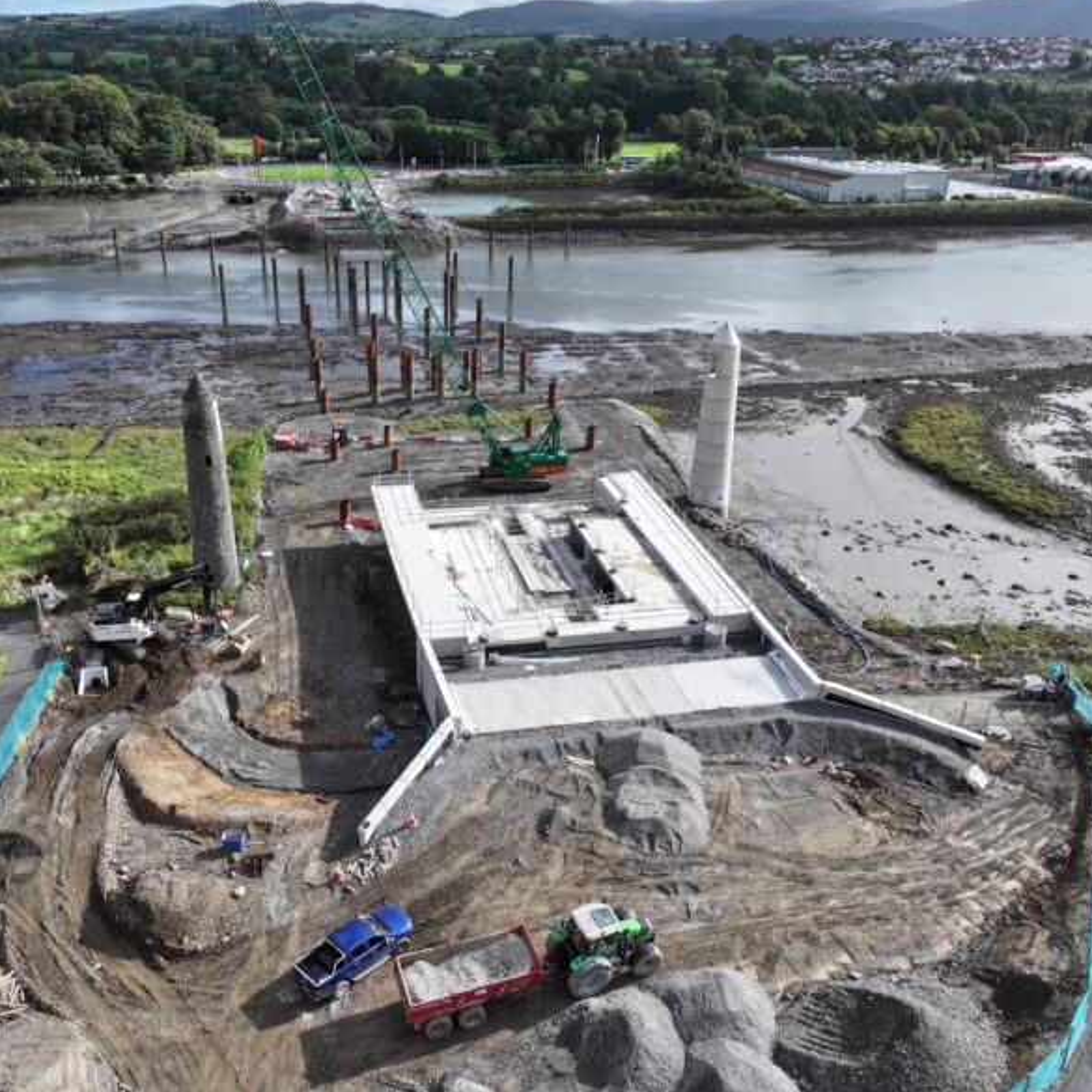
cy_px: 538
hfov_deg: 55.3
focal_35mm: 29
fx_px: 1035
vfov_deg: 55.6
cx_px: 444
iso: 120
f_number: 2.8
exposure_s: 1/1250
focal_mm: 12.29
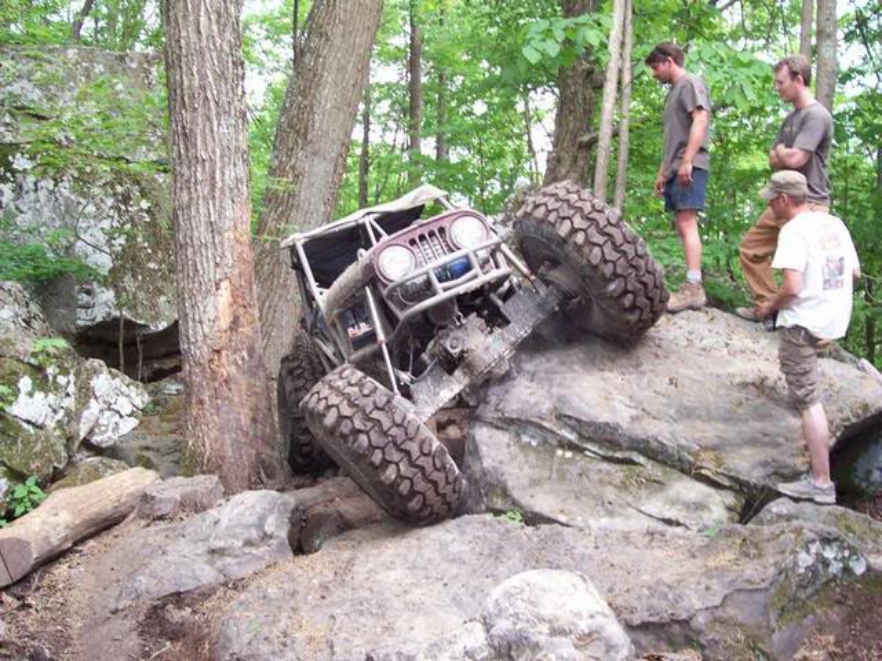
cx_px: 441
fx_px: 1070
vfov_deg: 34.3
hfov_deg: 44.8
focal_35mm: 42
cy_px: 330
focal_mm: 7
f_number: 2.9
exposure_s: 1/26.3
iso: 140
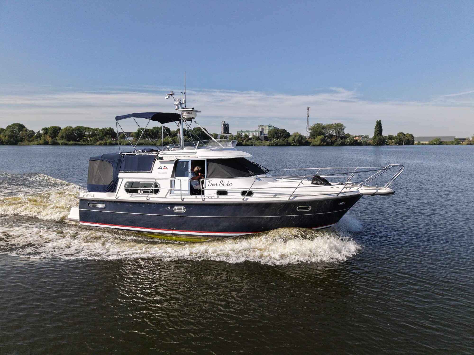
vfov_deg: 56.8
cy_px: 178
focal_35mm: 24
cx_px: 237
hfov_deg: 71.6
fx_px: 329
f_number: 1.8
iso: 880
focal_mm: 8.67
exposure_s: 1/640
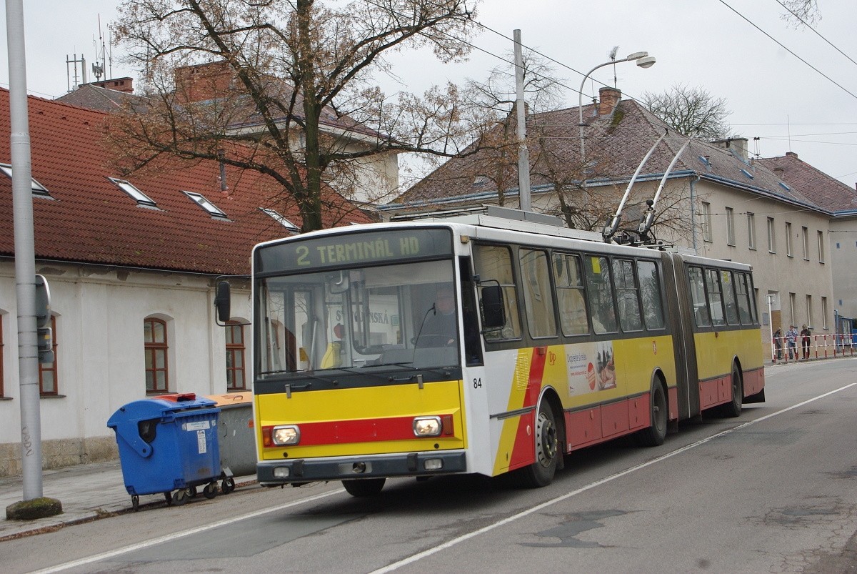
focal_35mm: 67
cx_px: 428
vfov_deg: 20.4
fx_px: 1597
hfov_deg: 30.0
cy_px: 287
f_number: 8
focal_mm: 45
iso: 400
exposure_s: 1/320
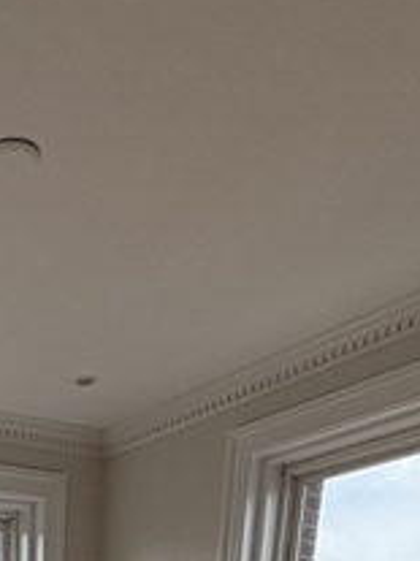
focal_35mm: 52
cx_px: -49
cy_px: 1003
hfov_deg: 25.8
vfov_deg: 22.3
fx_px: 842
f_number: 2.2
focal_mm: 2.22
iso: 40
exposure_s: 1/318
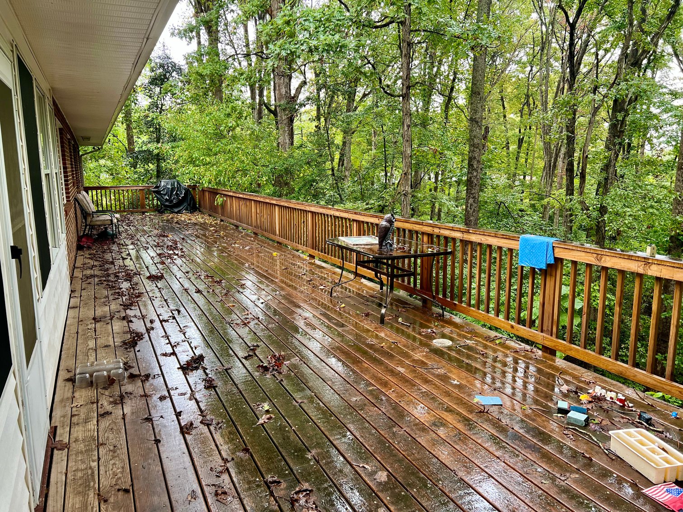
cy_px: 256
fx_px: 513
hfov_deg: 67.3
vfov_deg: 53.1
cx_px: 342
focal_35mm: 26
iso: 100
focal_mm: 5.7
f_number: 1.5
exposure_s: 1/121
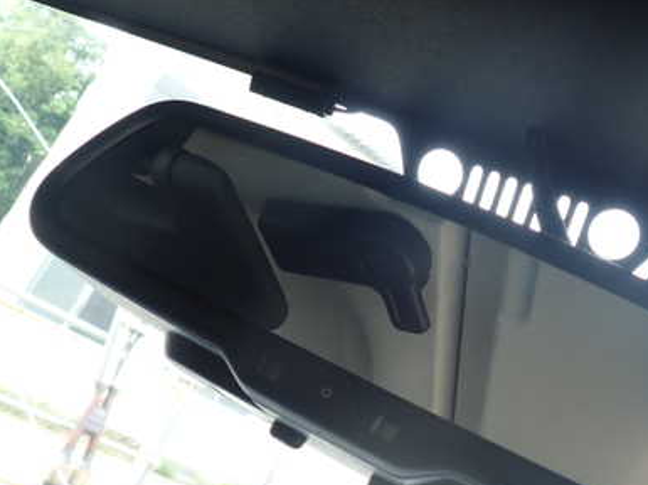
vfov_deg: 36.5
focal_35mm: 39
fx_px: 729
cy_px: 310
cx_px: 421
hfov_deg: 47.3
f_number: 2.8
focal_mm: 4.5
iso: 100
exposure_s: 1/80
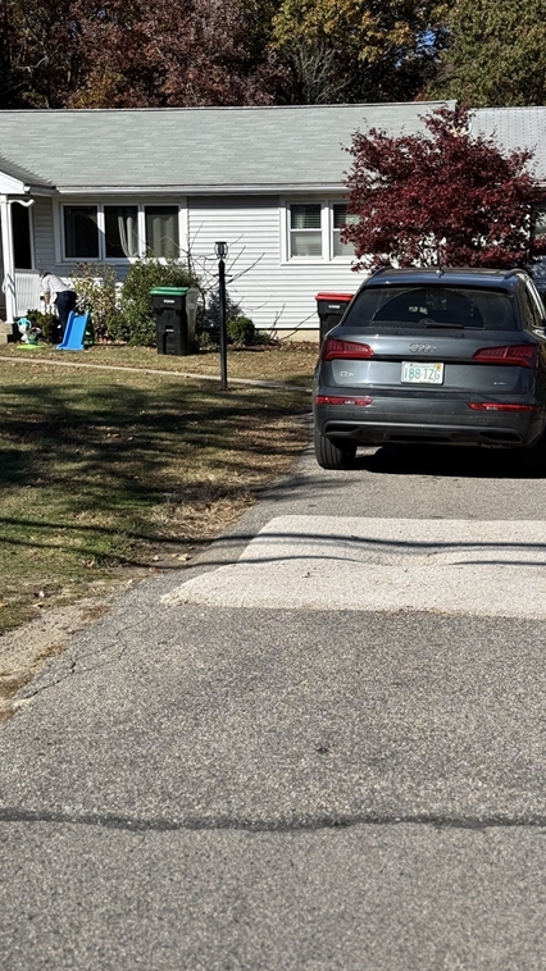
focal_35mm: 53
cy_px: 491
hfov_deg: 22.6
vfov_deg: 39.2
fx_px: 1365
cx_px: 331
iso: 64
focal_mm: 6.76
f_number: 1.78
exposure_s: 1/4975
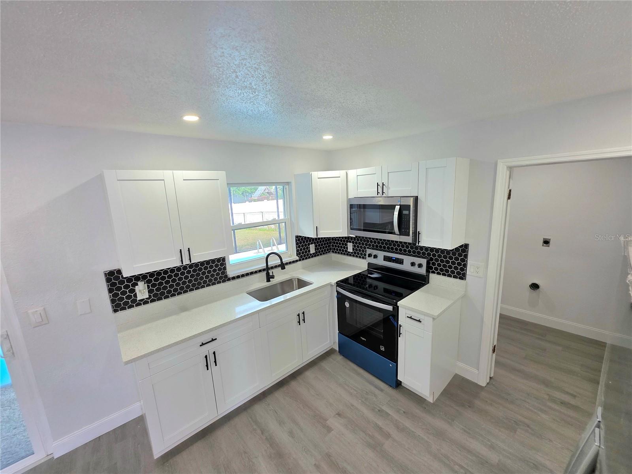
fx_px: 237
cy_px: 237
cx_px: 316
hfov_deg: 106.2
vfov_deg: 89.9
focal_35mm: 13
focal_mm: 2.2
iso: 160
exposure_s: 1/120
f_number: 1.9
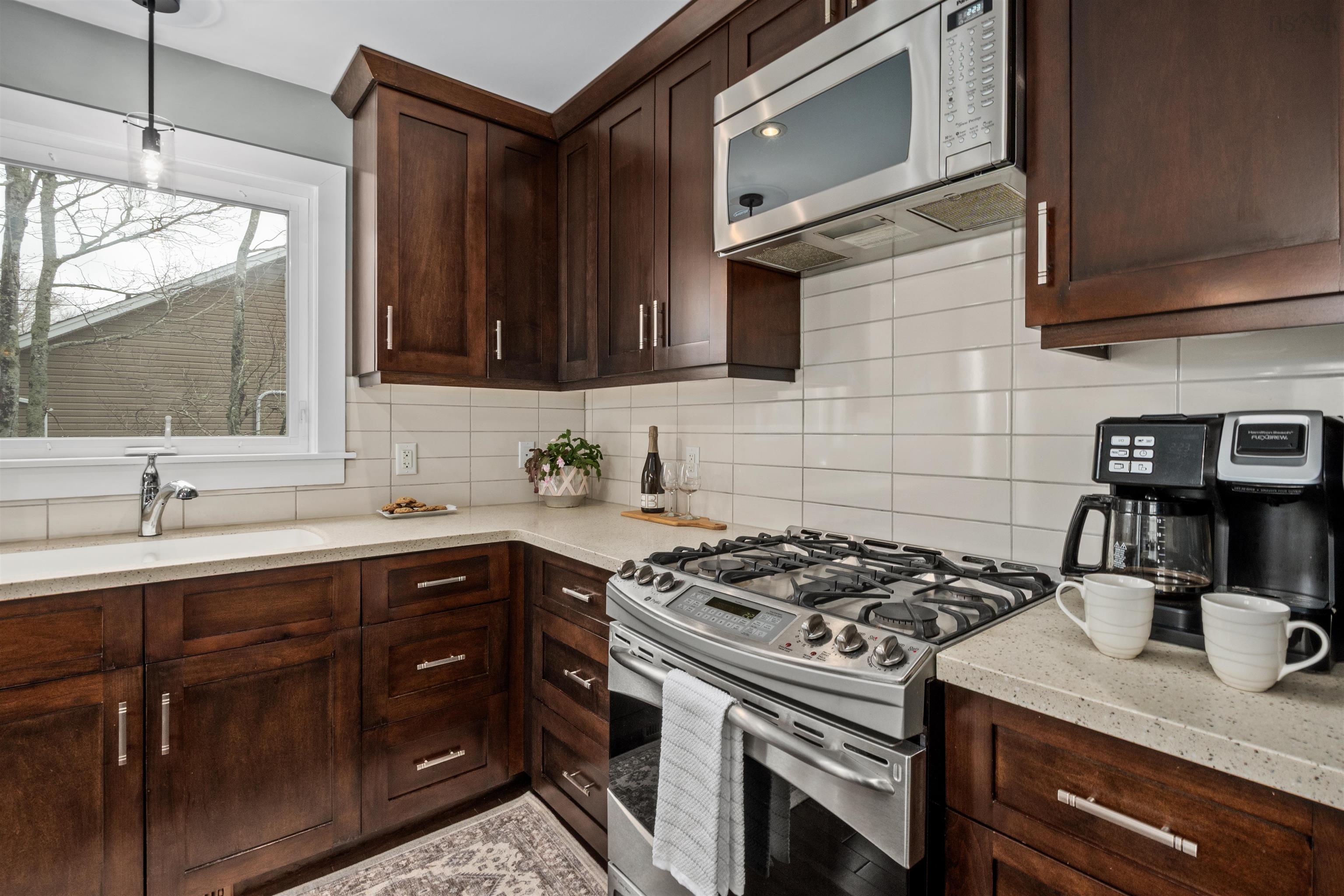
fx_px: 560
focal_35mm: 15
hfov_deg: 100.4
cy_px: 448
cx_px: 672
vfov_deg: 77.3
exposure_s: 1/1.67
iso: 400
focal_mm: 10
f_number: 10
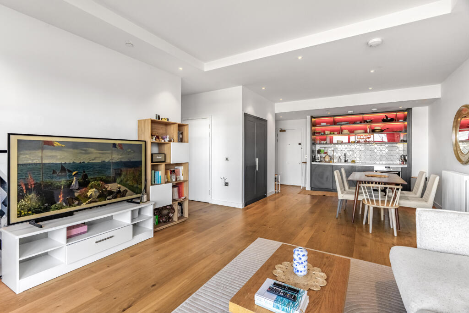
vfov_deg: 73.8
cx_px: 234
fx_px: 208
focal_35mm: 16
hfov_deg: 96.7
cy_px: 156
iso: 1000
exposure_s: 1/250
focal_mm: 16
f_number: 8
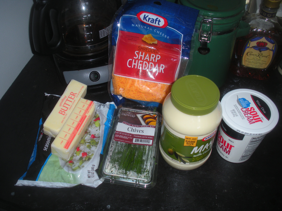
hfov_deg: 51.4
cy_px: 106
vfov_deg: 39.7
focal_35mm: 36
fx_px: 293
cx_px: 141
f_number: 3.5
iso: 64
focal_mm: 6.3
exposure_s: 1/60
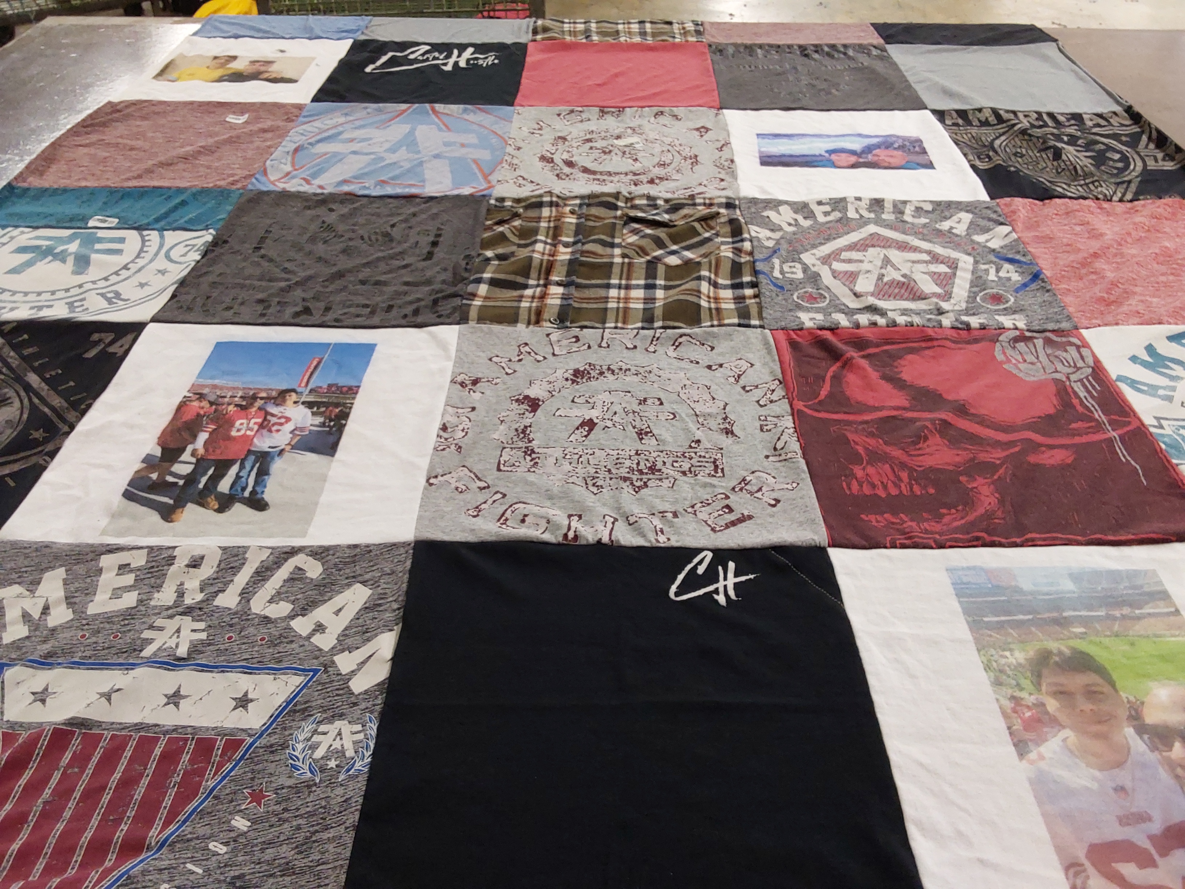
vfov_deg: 49.7
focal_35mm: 28
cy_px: 444
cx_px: 592
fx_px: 959
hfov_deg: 63.4
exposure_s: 1/60
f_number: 1.9
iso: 125
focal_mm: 2.91
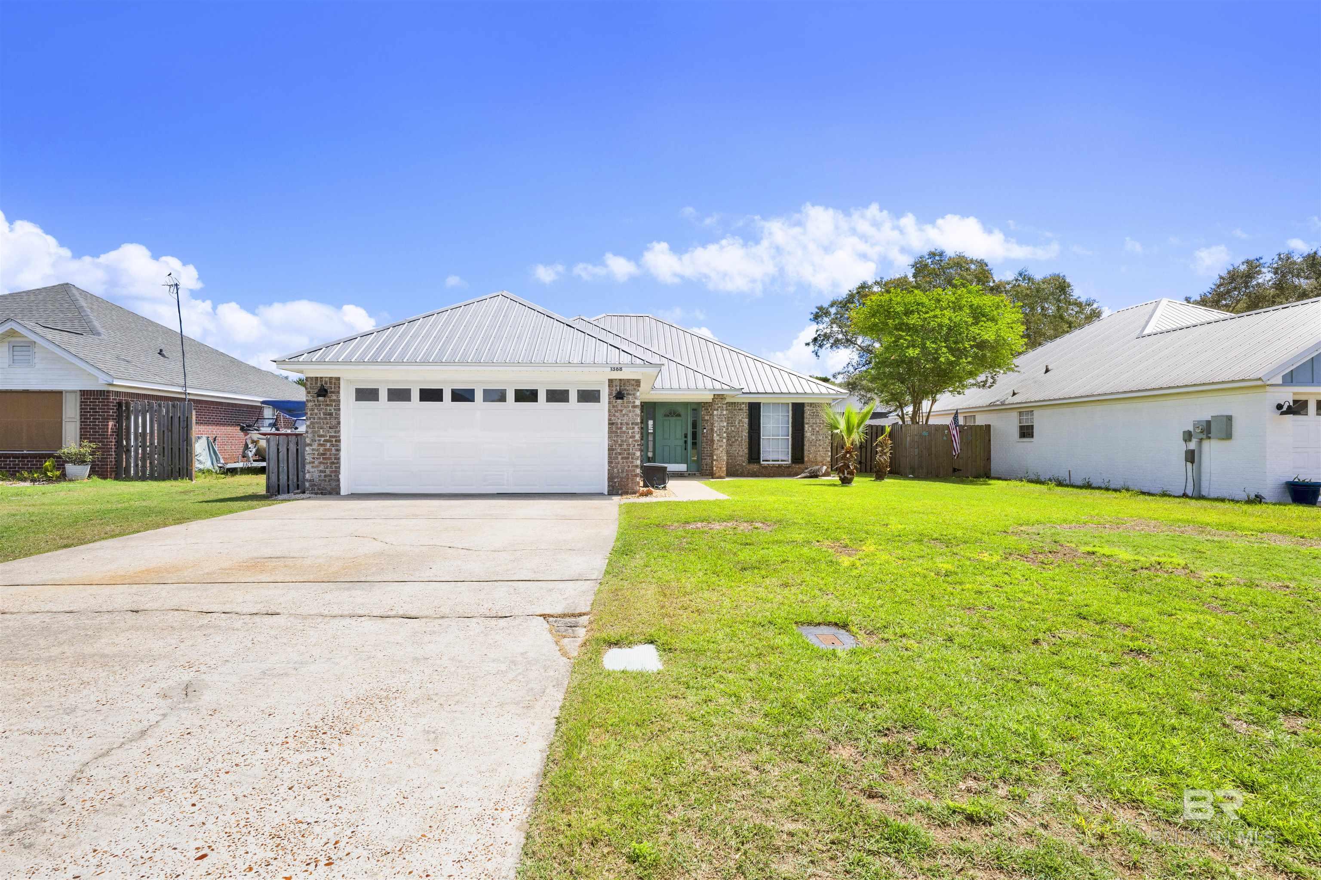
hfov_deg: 88.4
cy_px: 440
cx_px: 660
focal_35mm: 18
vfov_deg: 65.9
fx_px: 679
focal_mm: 18.5
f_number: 11
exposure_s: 1/800
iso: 400
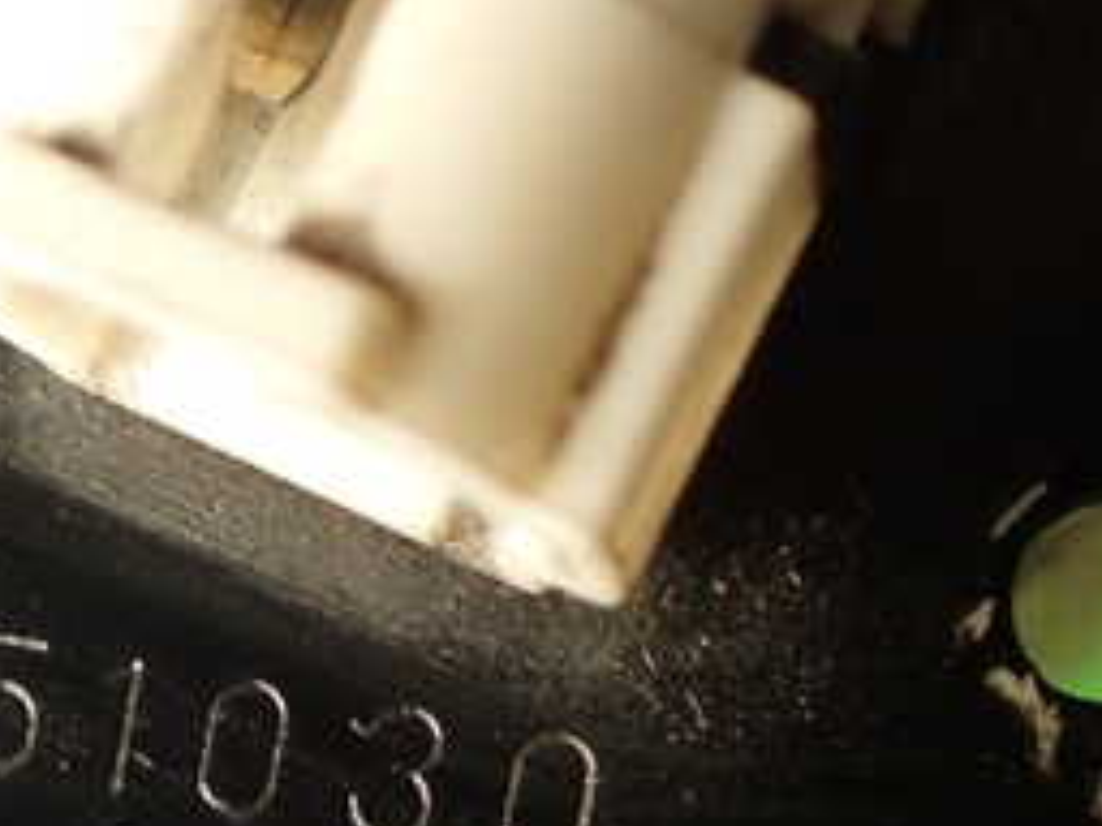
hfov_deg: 25.6
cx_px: 237
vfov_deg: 19.2
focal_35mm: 75
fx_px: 2388
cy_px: 787
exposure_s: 1/50
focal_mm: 5.79
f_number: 2.4
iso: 200
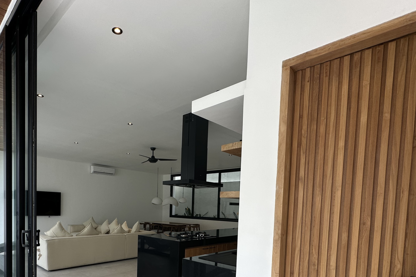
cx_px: 167
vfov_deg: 53.4
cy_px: 222
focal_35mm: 22
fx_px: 254
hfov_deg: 77.7
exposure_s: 1/111
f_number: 2.2
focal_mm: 2.22
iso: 40
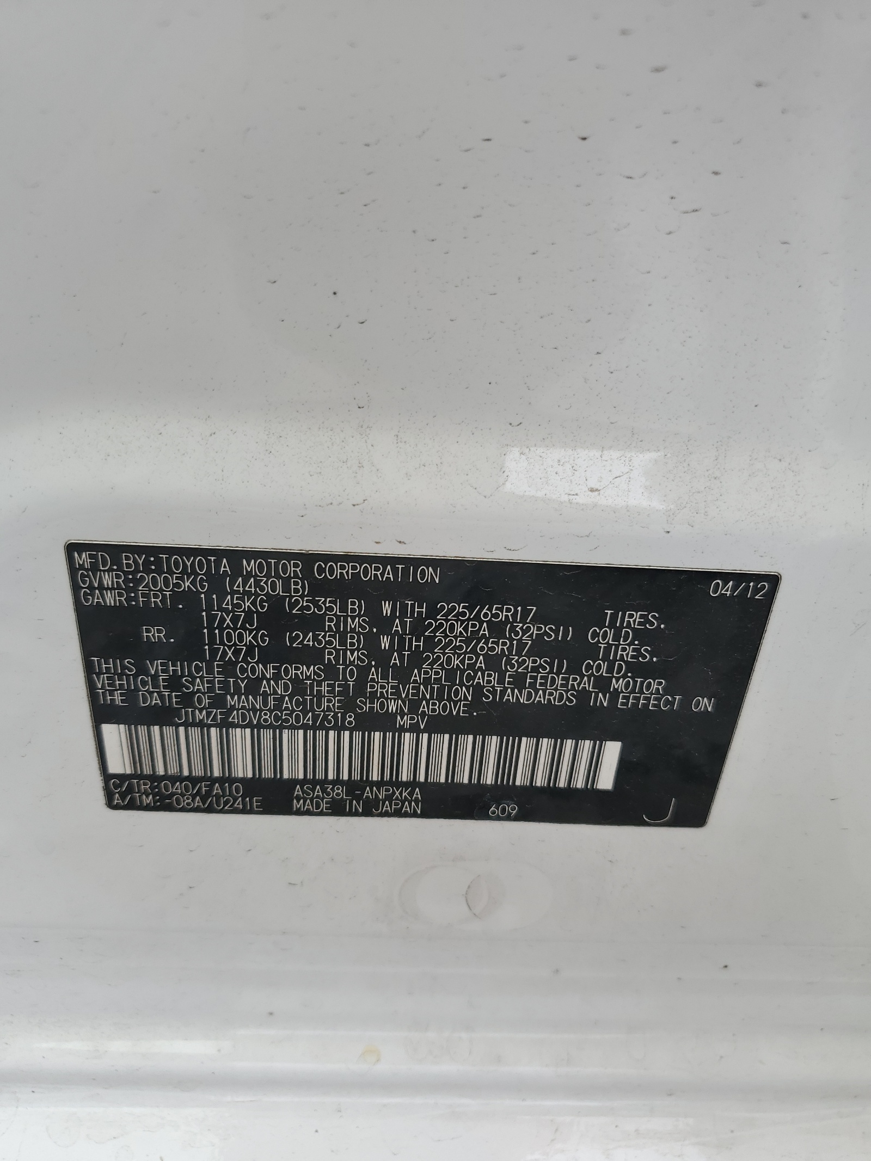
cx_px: 436
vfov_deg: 67.3
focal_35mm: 26
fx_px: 872
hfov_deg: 53.1
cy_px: 580
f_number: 1.5
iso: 50
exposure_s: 1/500
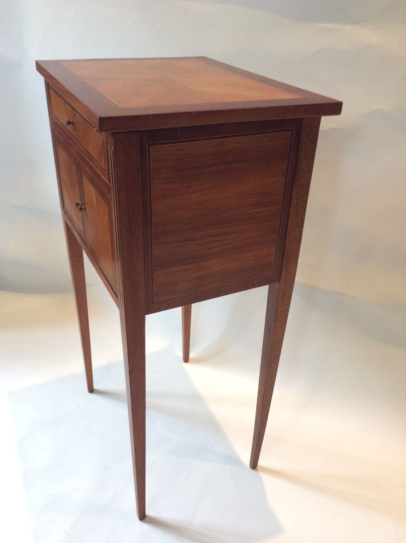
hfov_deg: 44.1
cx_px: 203
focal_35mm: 32
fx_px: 502
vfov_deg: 56.9
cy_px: 272
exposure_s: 1/25
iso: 125
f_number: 2.4
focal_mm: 3.3
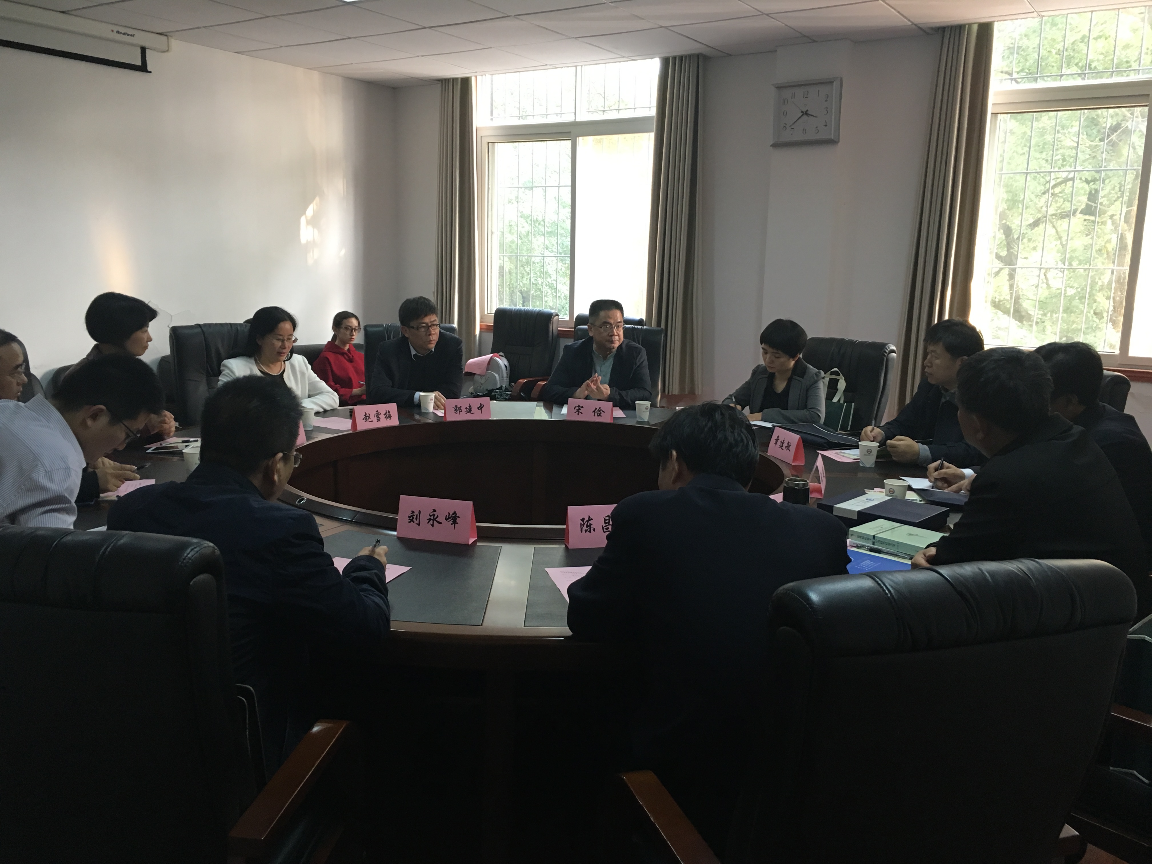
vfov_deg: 48.2
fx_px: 965
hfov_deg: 61.7
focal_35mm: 29
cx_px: 576
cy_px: 432
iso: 125
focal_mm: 4.15
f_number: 2.2
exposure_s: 1/33
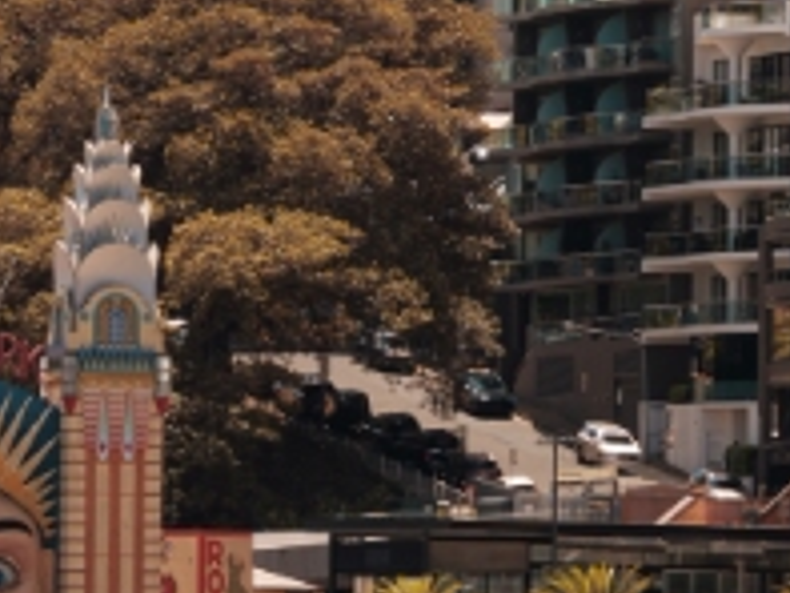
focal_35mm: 661
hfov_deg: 3.0
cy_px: -339
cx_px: 926
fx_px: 15094
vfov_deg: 2.2
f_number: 10
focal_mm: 110
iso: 100
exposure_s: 13
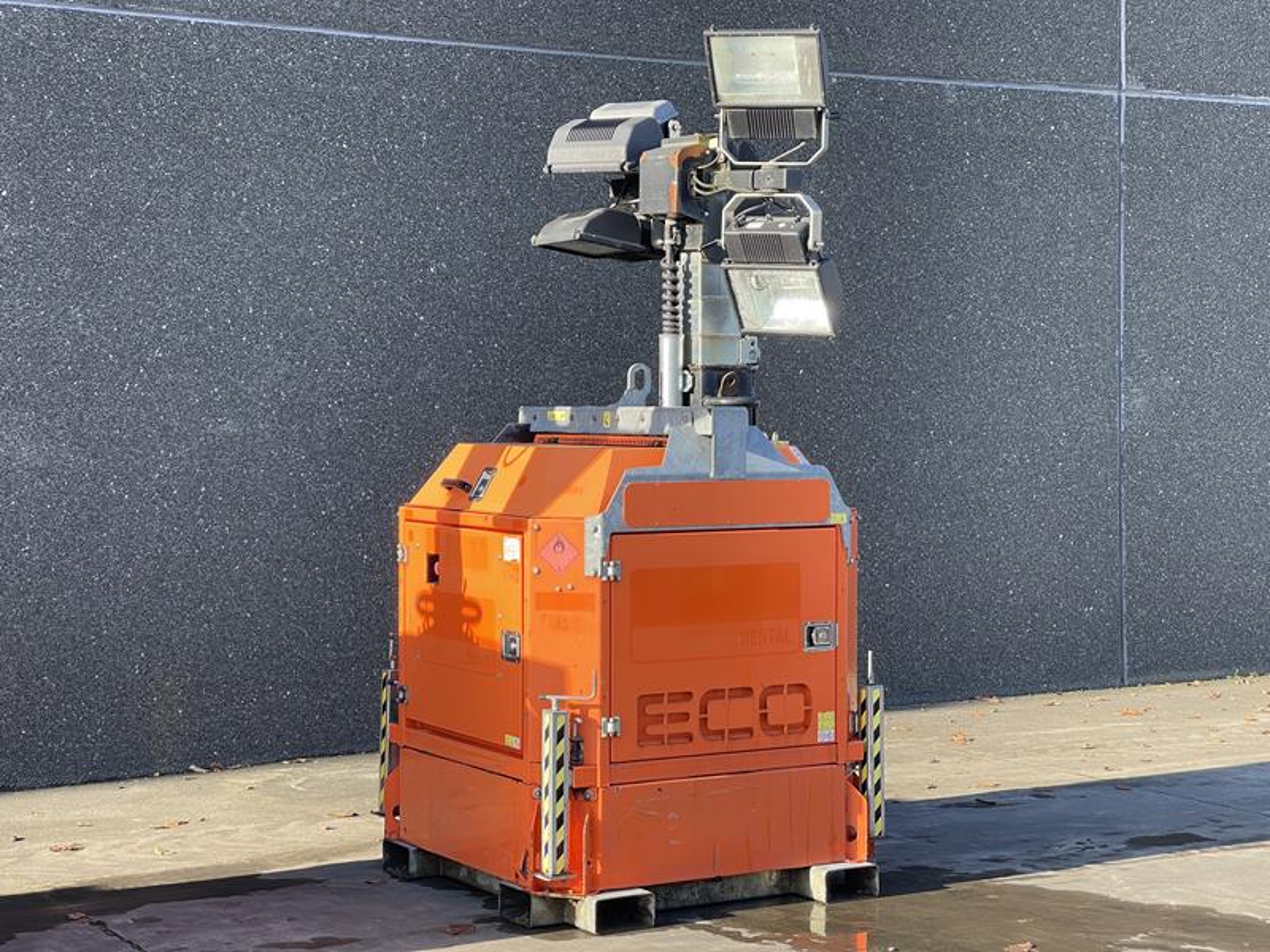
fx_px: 2348
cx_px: 635
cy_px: 476
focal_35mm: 64
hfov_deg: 30.3
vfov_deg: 22.9
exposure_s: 1/165
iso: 20
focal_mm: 7.5
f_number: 2.2
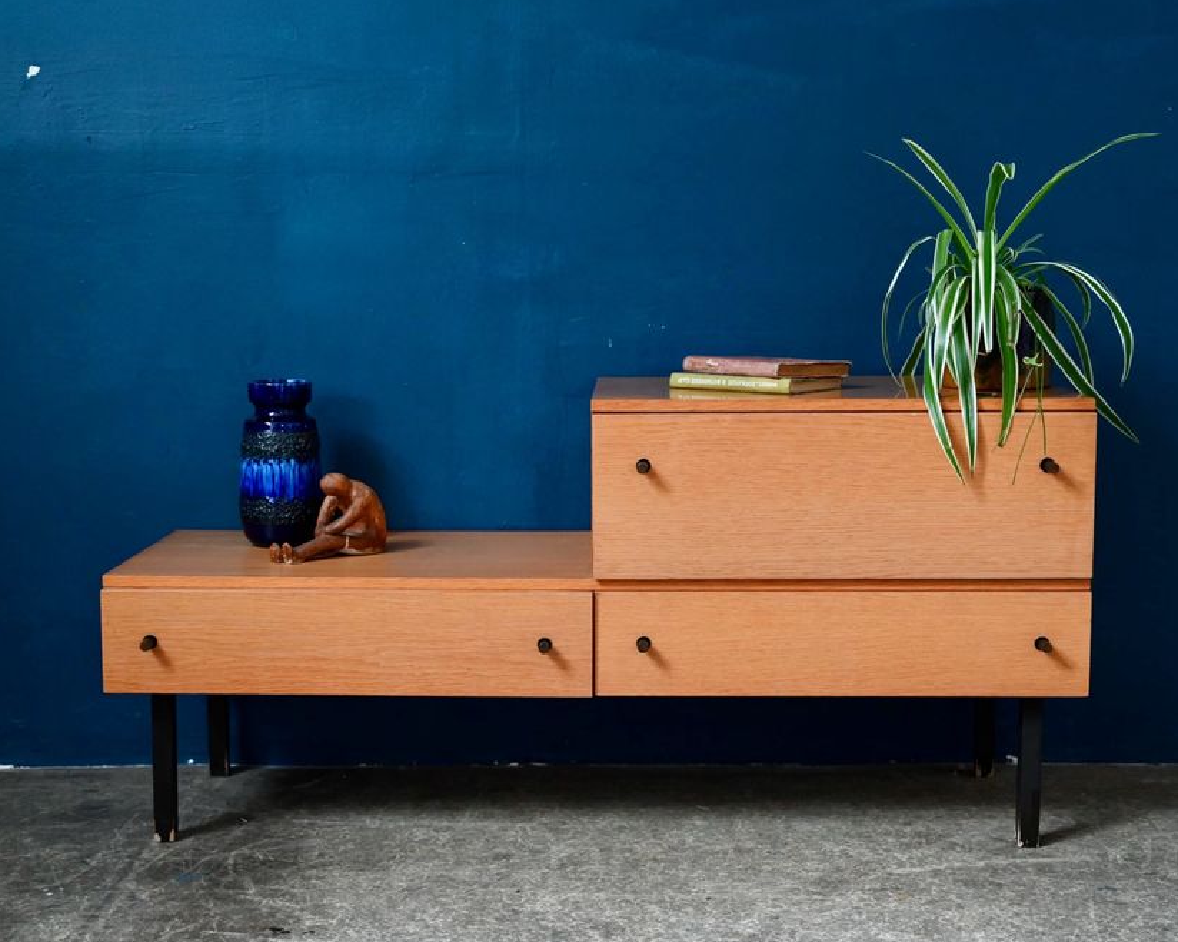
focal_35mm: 49
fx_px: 1708
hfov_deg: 38.0
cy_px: 470
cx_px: 596
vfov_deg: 30.8
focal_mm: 43
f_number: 4
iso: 720
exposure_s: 1/50
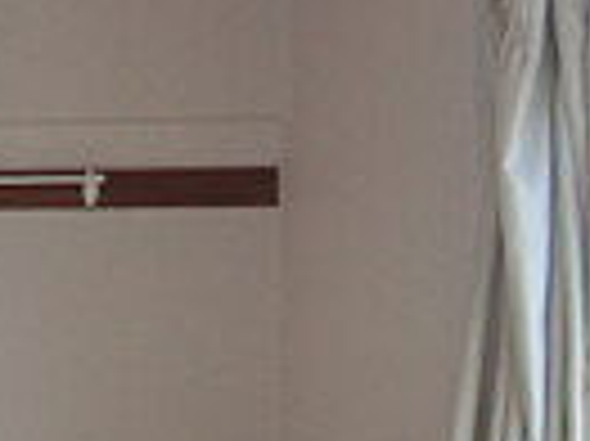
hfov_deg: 14.4
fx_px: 1992
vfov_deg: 11.9
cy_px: 716
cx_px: -536
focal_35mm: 117
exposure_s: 1/60
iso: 80
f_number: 3.2
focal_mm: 4.3
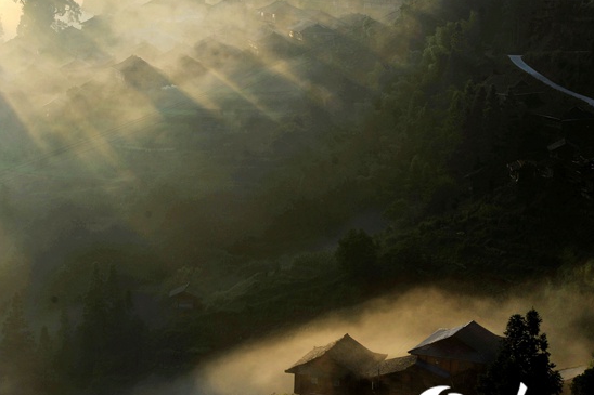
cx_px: 269
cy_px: 172
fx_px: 1534
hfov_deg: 21.9
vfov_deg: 14.7
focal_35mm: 93
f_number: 8
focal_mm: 60
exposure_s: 1/400
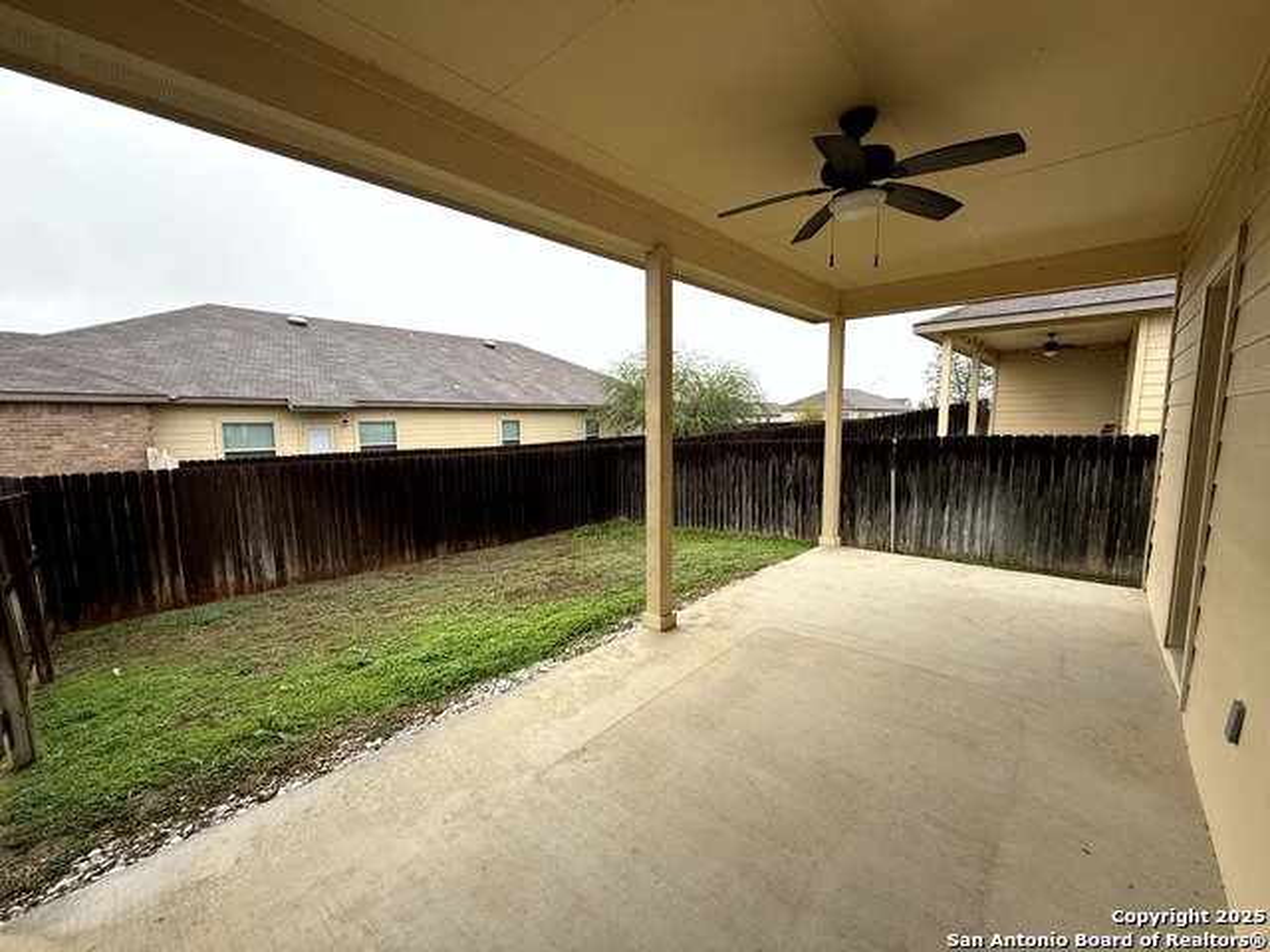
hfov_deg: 102.1
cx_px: 635
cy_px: 476
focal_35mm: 14
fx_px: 514
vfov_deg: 85.7
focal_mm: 2.22
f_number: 2.2
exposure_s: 1/321
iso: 50
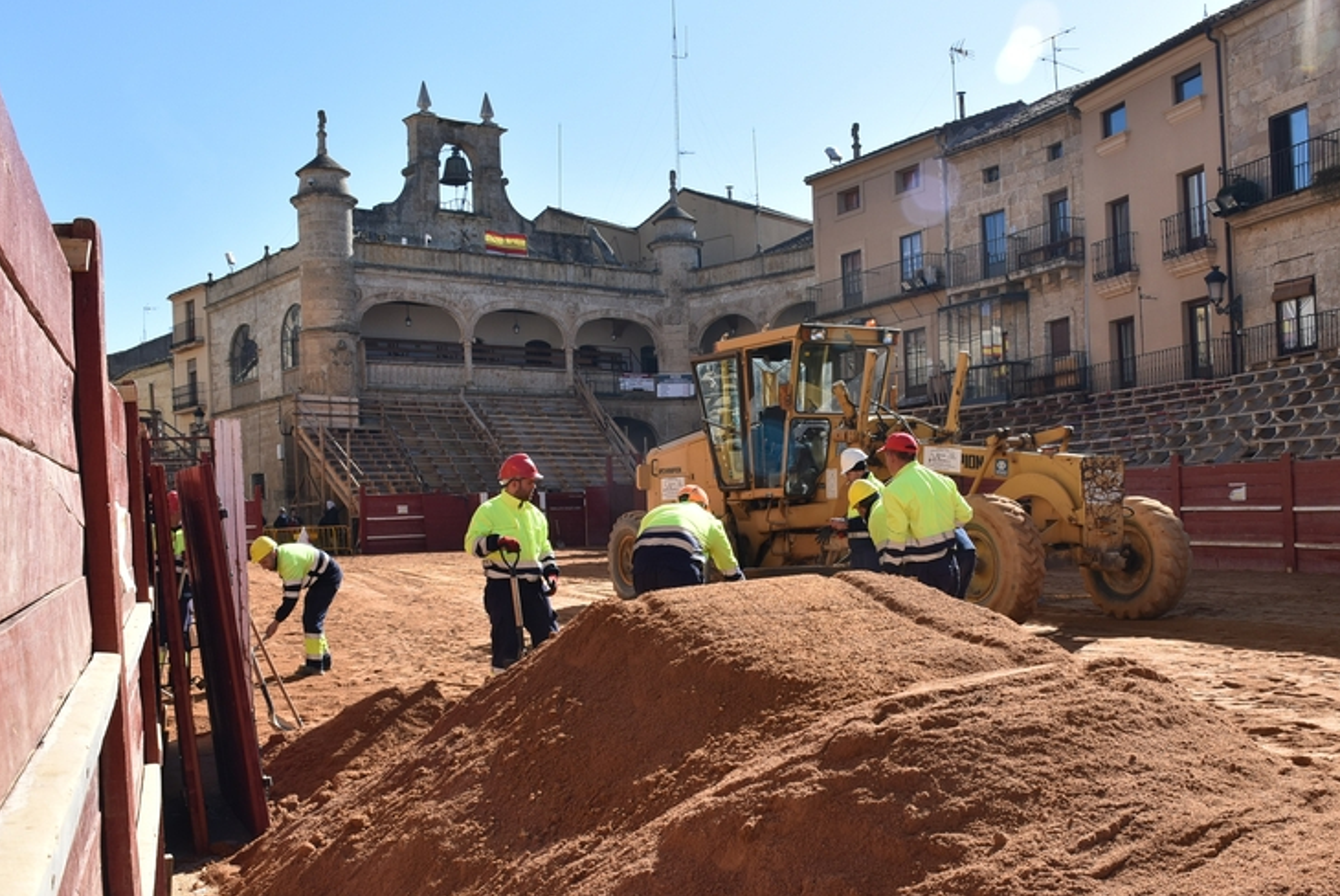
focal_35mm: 37
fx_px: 1378
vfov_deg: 35.9
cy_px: 531
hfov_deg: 51.8
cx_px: 718
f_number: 9
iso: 200
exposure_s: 1/320
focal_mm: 20
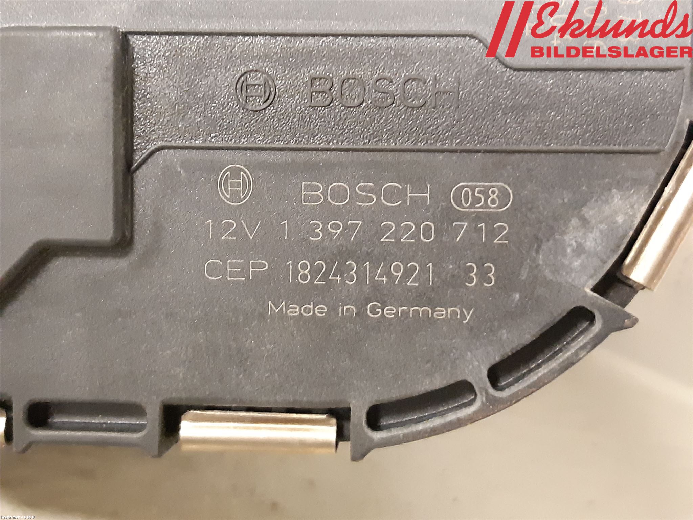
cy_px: 260
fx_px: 521
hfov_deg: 67.3
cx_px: 346
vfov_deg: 53.1
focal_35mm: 26
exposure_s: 1/25
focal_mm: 3.93
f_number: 1.7
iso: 640
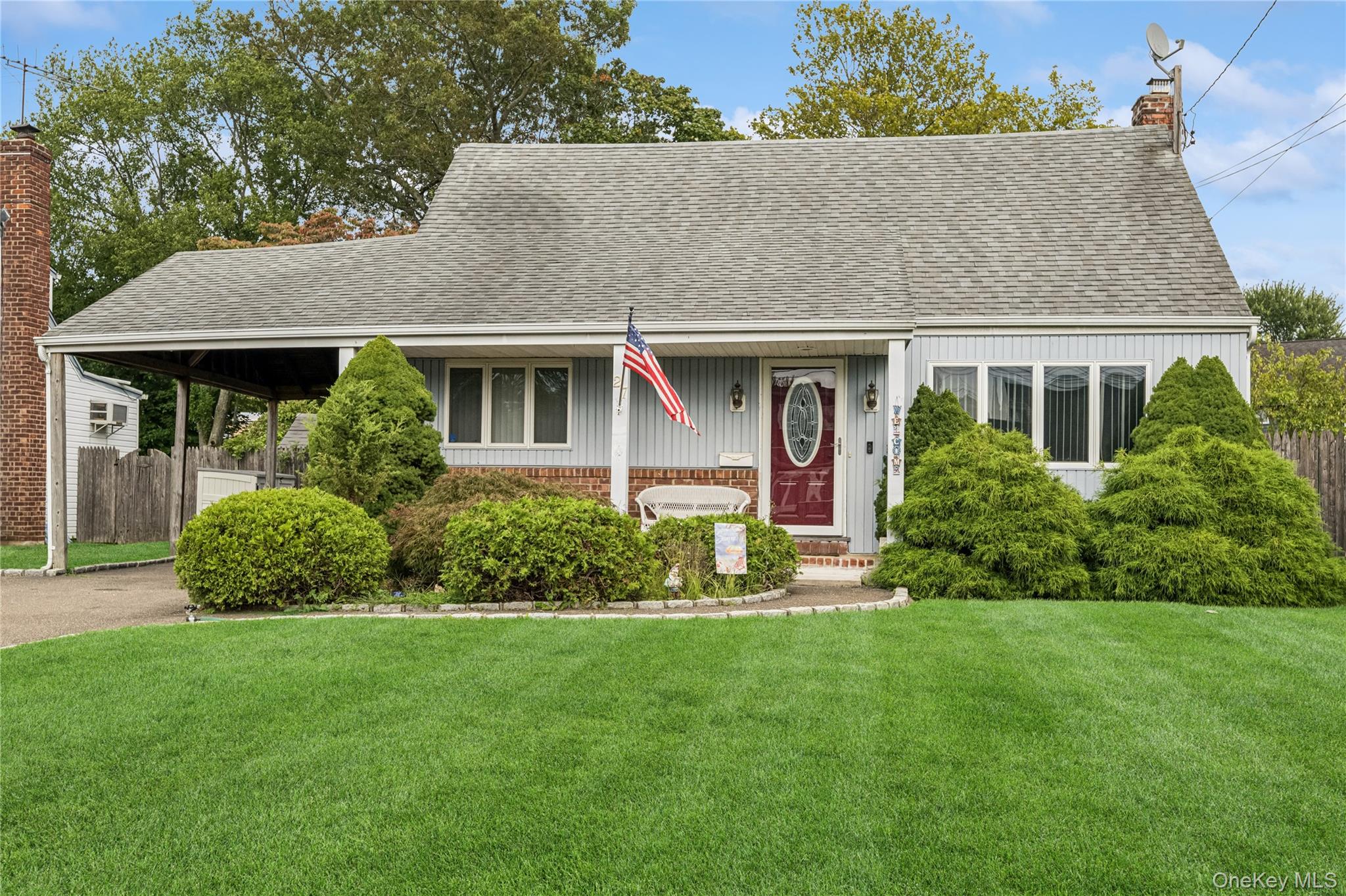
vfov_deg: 36.8
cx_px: 673
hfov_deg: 53.2
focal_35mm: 36
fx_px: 1345
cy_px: 448
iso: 640
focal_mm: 24
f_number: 8
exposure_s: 1/500
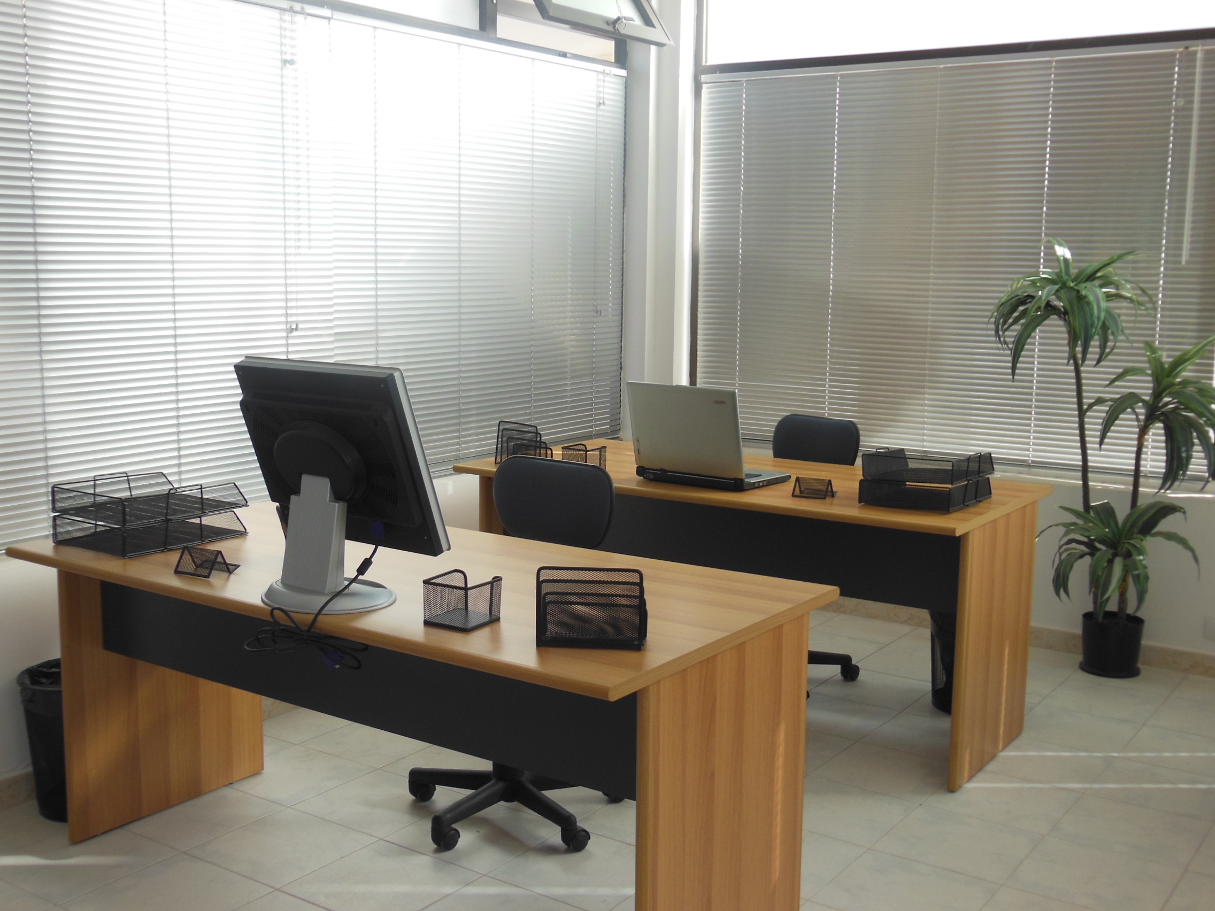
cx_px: 608
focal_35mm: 39
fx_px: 1369
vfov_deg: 36.8
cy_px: 456
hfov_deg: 47.9
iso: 125
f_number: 4.1
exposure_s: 1/125
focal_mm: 6.9
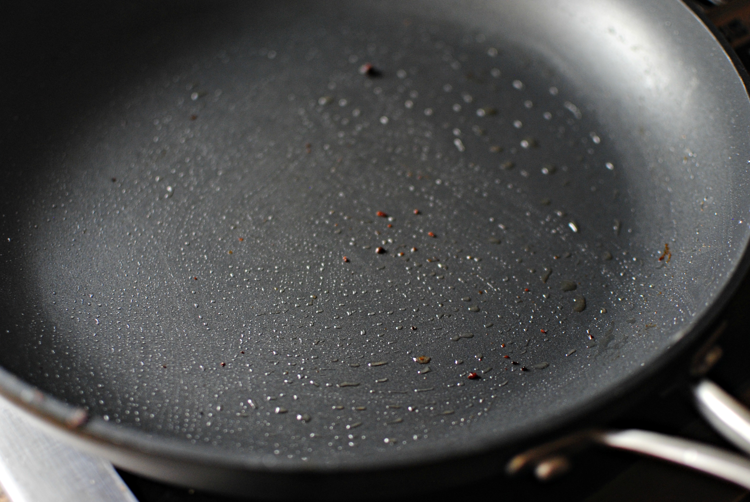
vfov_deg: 25.8
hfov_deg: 37.8
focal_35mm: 52
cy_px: 251
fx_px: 1095
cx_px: 375
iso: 400
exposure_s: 1/80
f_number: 2
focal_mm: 35
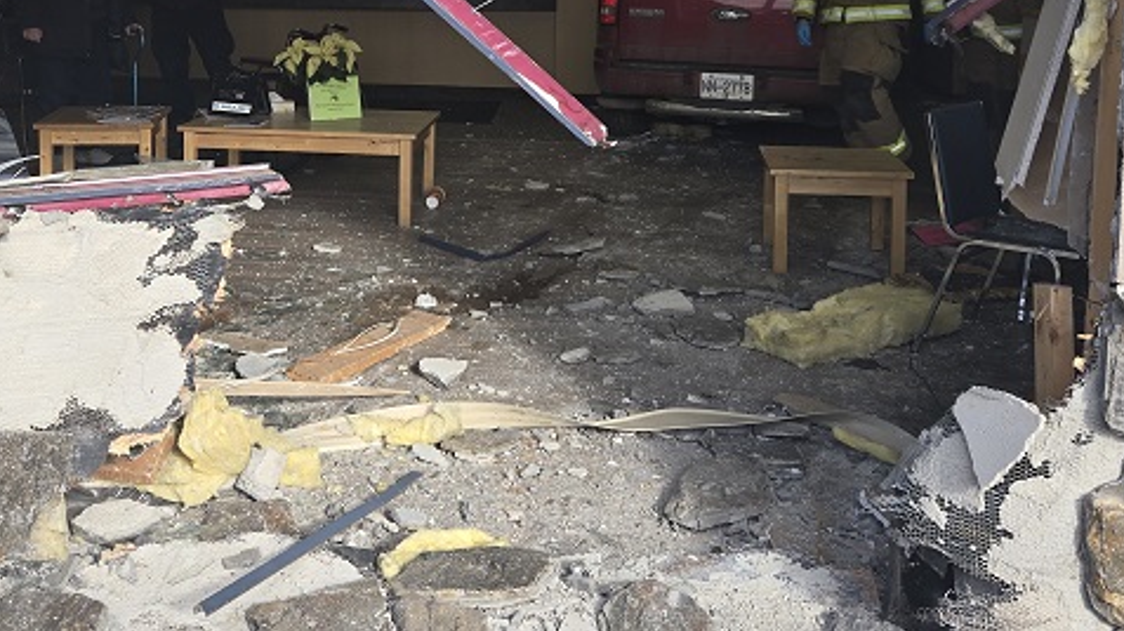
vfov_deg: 27.1
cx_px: 514
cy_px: 38
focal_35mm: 42
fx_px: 1251
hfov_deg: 48.3
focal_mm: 5.4
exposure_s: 1/609
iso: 25
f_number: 1.8
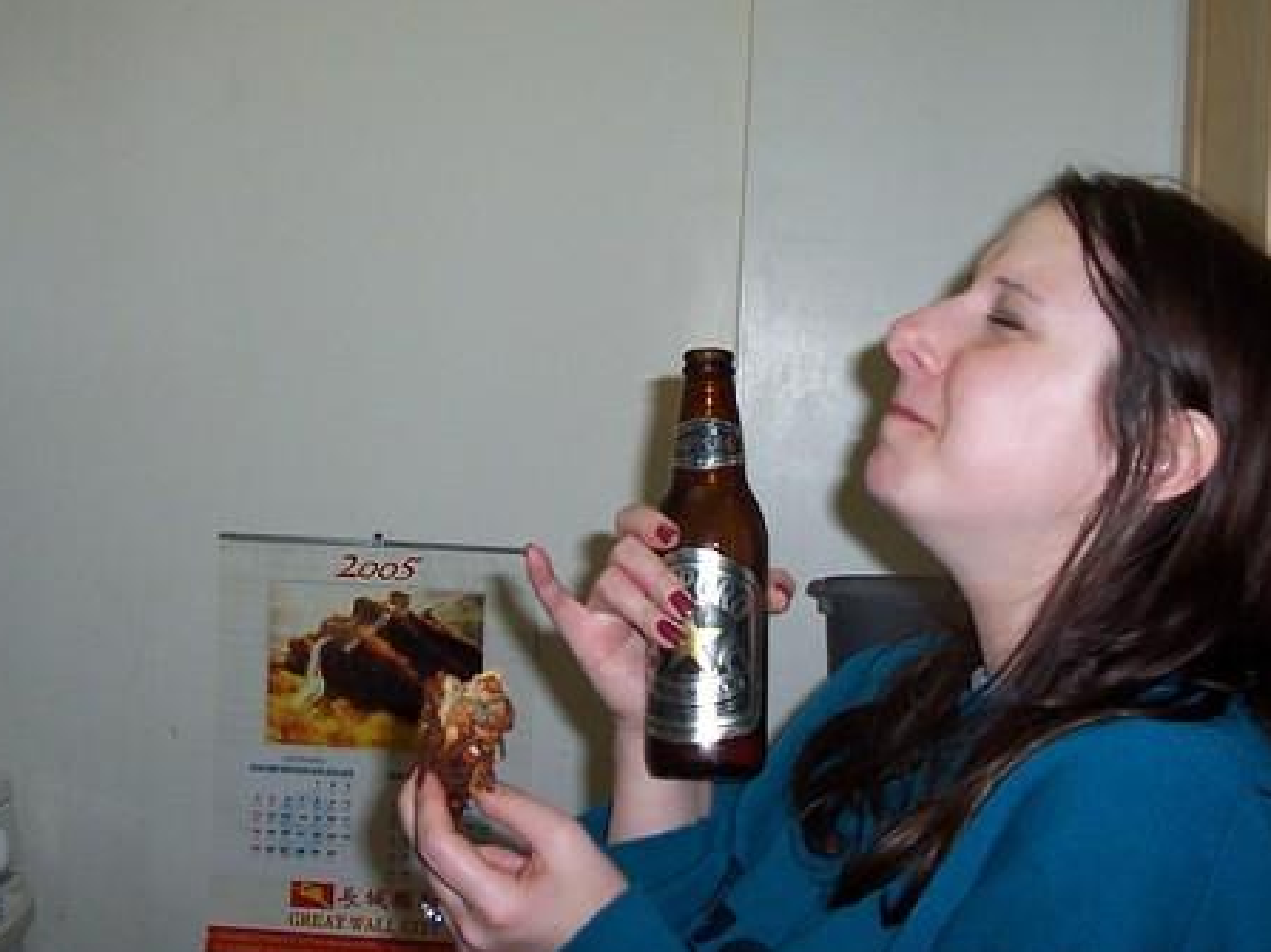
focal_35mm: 53
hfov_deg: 36.2
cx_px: 645
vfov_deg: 27.5
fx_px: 1945
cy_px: 443
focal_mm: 5.6
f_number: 2.8
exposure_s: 1/60
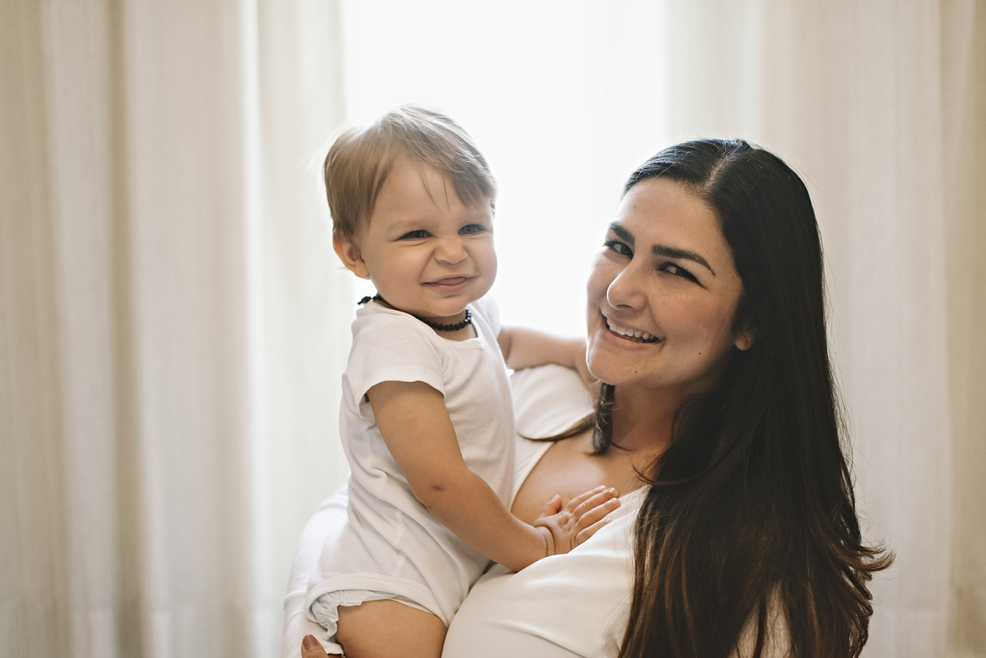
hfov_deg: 51.9
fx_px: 1013
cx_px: 510
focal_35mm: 37
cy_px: 340
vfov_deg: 35.9
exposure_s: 1/160
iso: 800
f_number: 2.2
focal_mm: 35
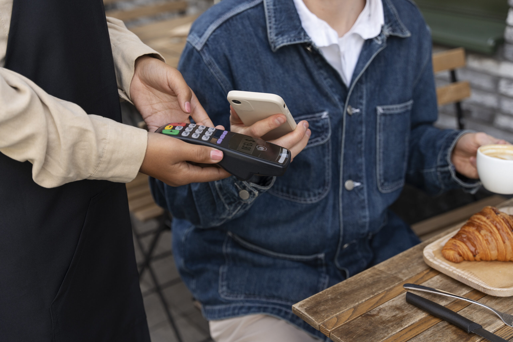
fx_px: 745
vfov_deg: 25.9
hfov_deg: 38.0
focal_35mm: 52
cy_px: 171
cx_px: 256
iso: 400
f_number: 3.5
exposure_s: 1/640
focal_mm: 52.3
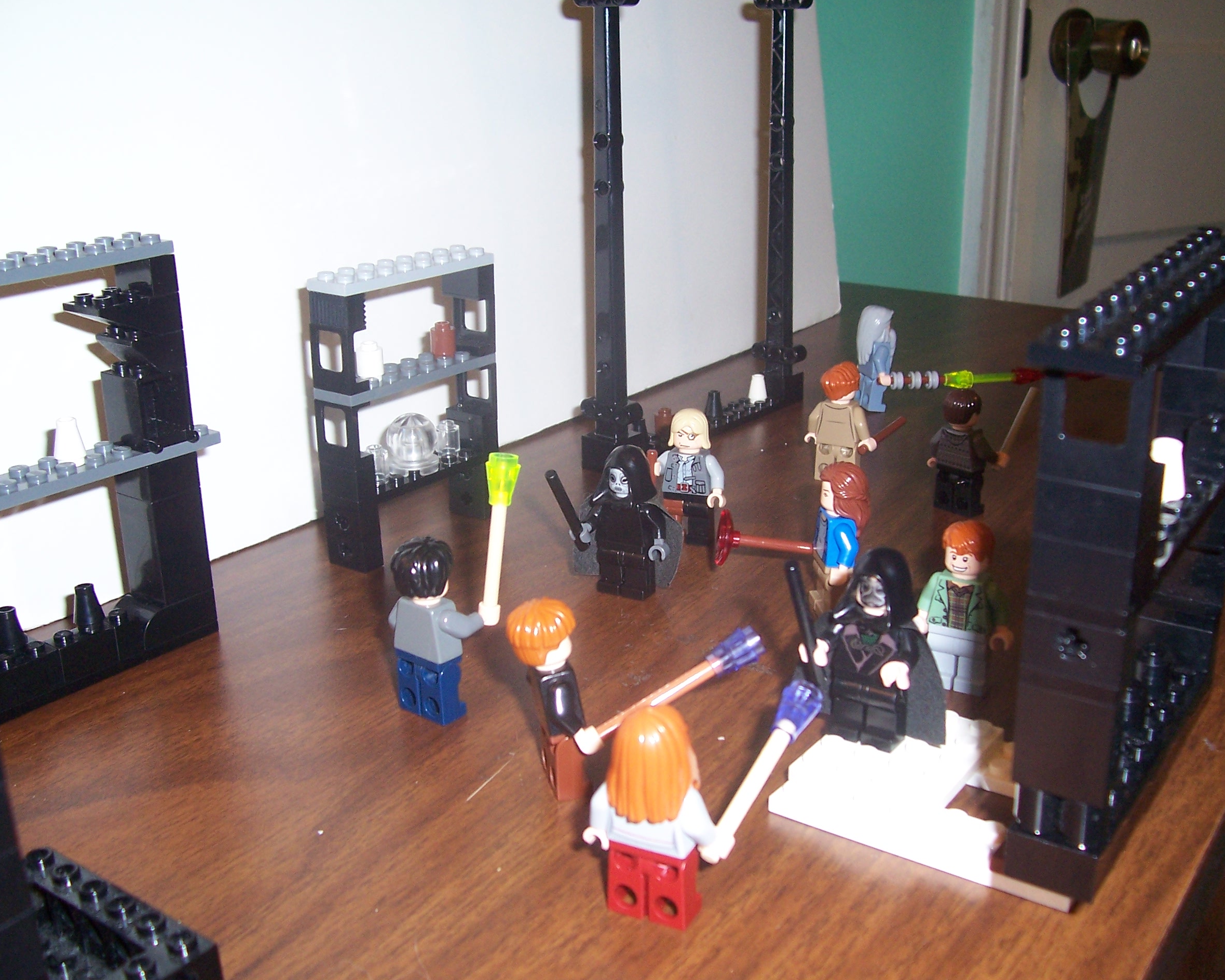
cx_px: 639
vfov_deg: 41.2
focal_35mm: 36
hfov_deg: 50.3
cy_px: 484
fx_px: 1305
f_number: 2.7
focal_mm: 5.6
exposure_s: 1/60
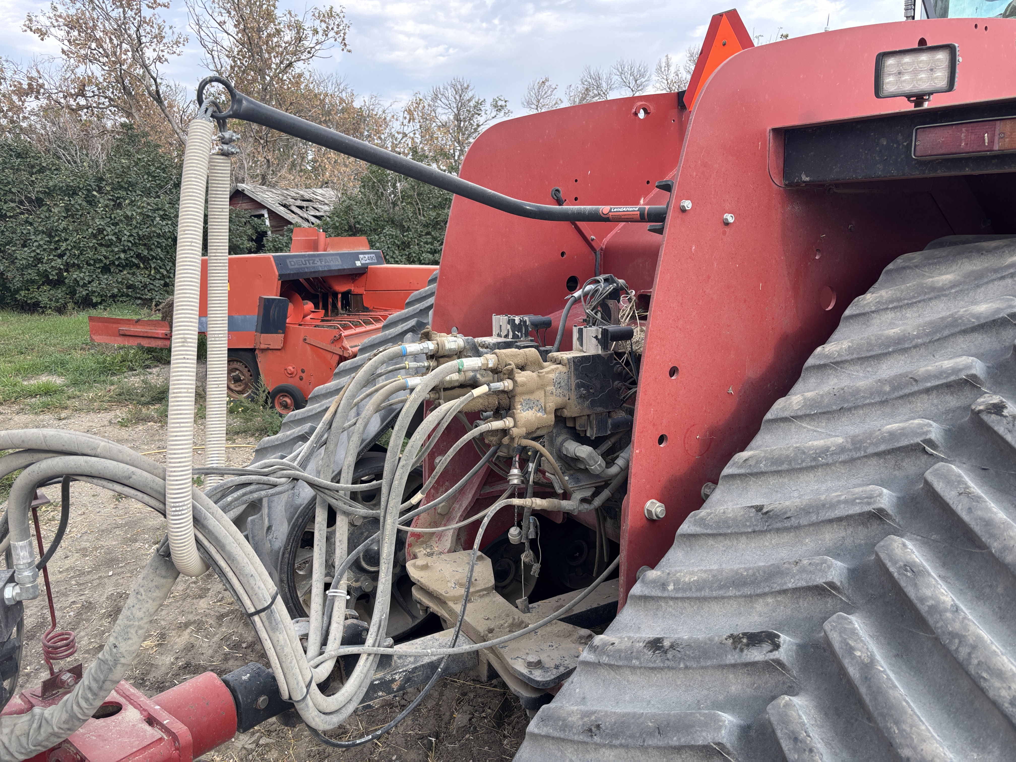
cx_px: 508
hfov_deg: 67.3
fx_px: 763
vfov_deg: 53.1
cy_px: 381
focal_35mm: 26
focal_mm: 5.96
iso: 50
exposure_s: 1/844
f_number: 1.6
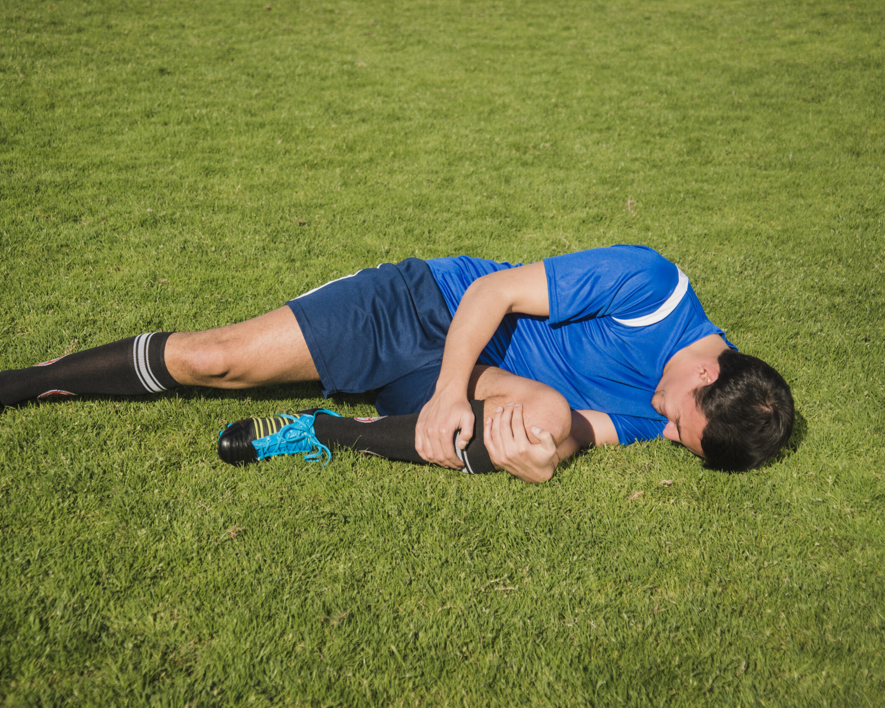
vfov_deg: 20.7
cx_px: 392
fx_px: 1938
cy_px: 356
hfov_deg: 25.7
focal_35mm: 74
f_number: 5.6
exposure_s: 1/2000
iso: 400
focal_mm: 65
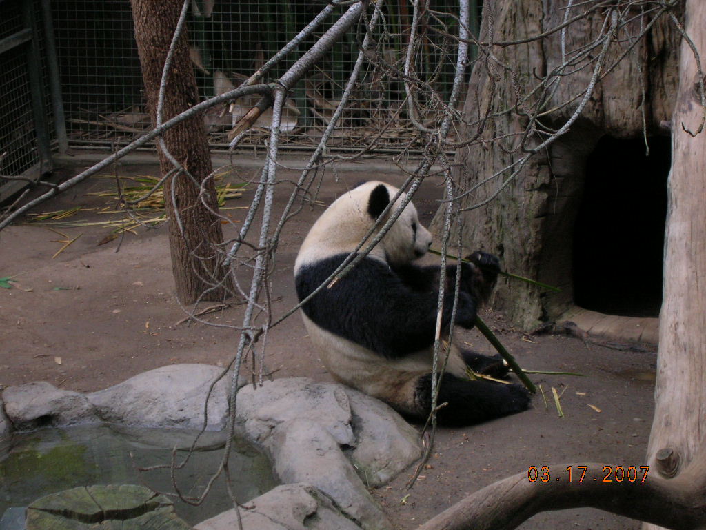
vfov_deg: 14.5
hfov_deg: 19.3
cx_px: 353
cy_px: 265
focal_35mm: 102
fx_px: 2080
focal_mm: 17.1
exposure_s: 1/60.1
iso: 116
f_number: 4.9
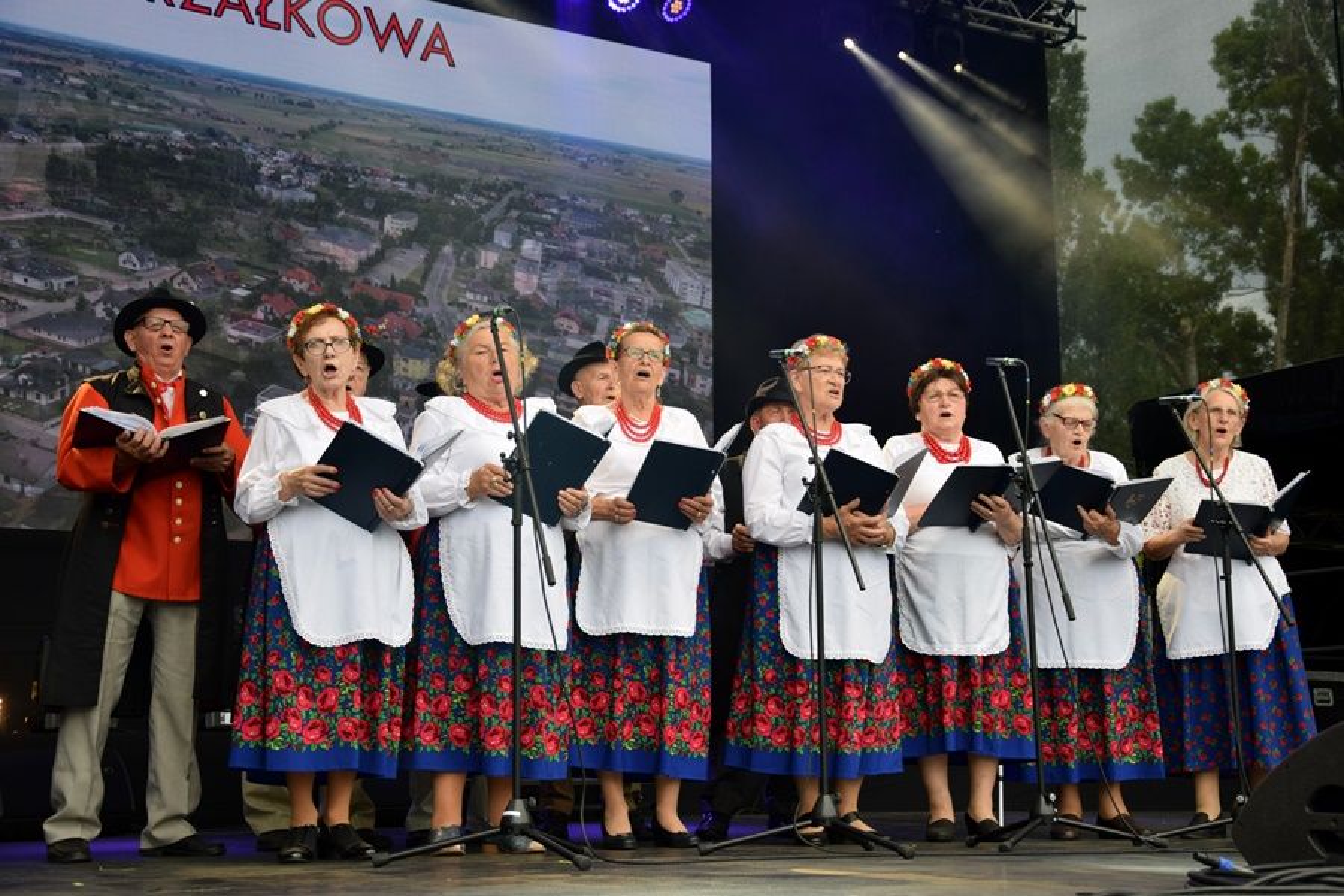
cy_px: 448
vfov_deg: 25.8
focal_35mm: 52
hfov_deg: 37.9
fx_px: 1960
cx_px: 672
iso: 100
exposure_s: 1/100
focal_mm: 35
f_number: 4.5
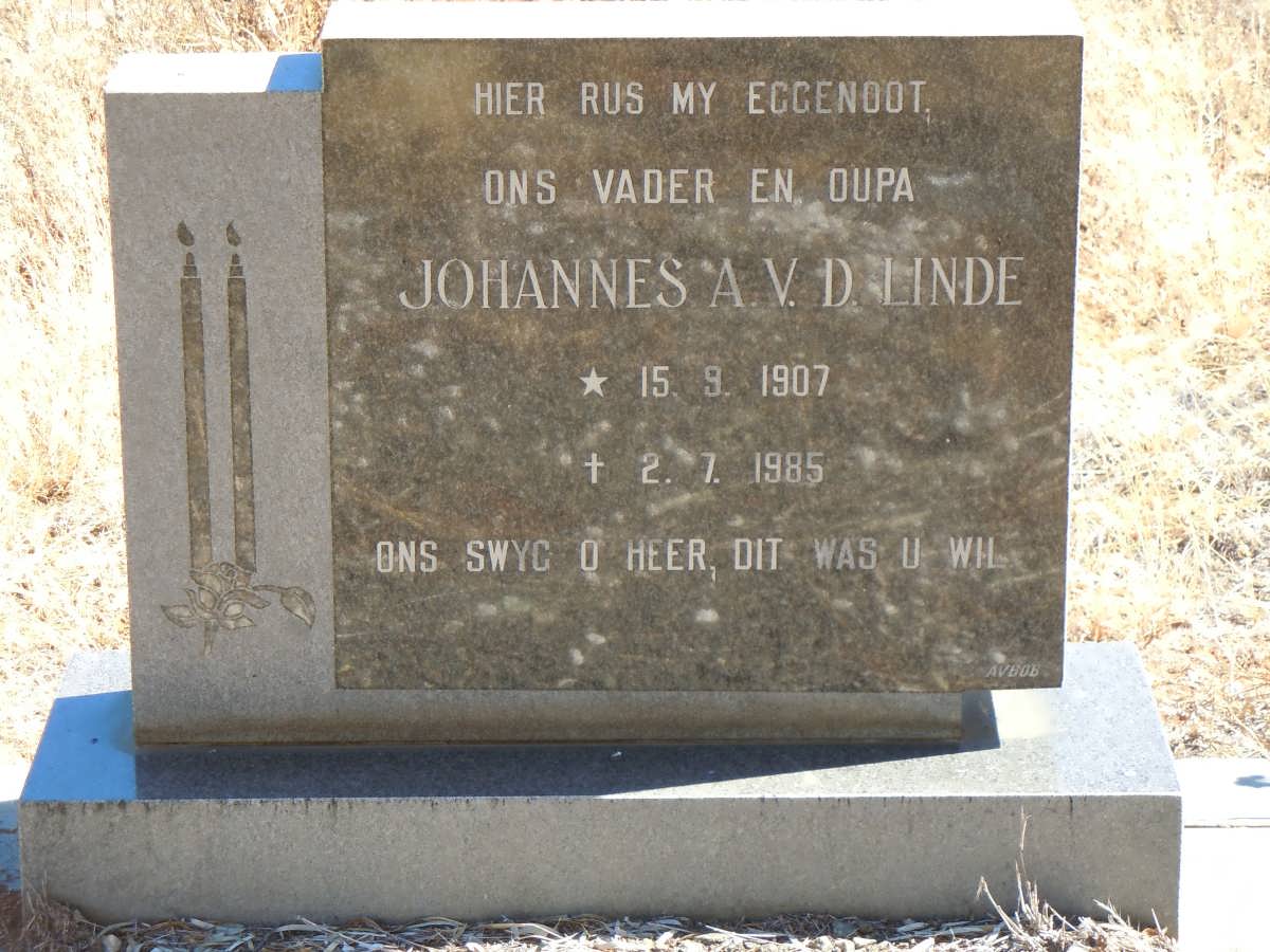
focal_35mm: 116
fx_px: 4256
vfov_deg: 12.8
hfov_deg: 17.0
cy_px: 476
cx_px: 635
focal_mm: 20.9
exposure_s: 1/160
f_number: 4.6
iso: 200
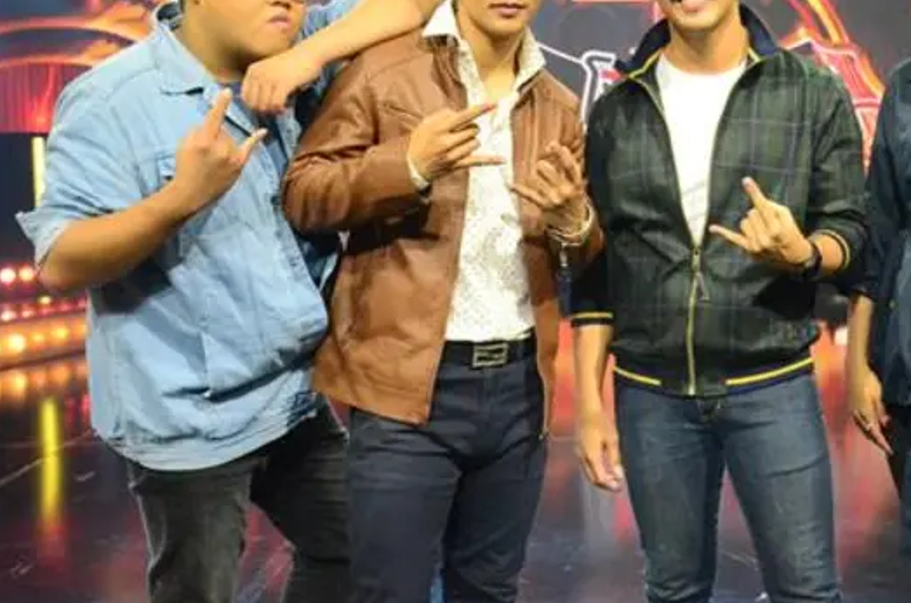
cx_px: 673
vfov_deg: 20.2
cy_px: 224
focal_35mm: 67
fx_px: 1692
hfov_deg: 29.7
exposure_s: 1/400
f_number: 4
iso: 6400
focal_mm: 30
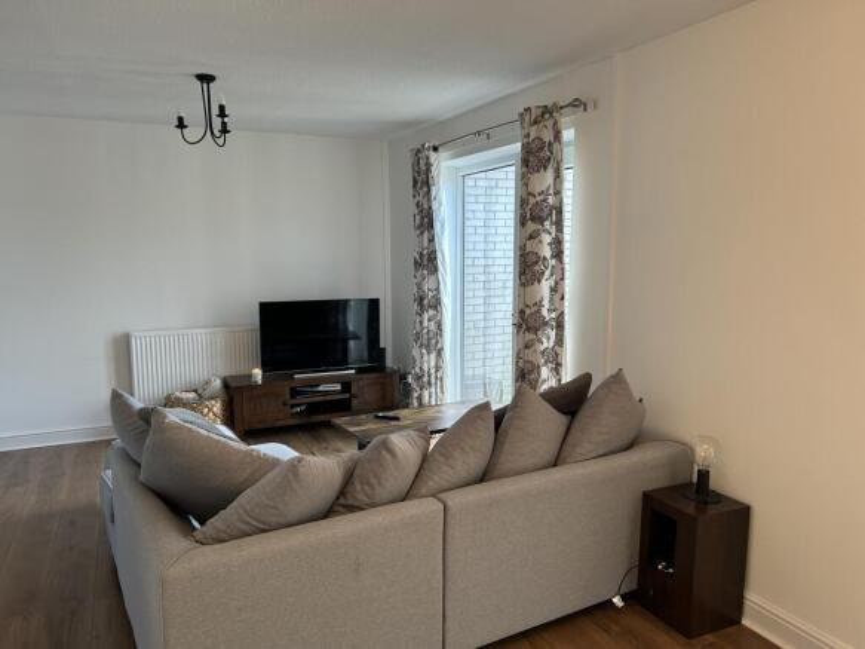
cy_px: 324
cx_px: 432
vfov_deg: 53.0
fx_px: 650
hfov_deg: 67.3
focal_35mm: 26
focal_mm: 5.7
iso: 100
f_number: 1.5
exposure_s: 1/100
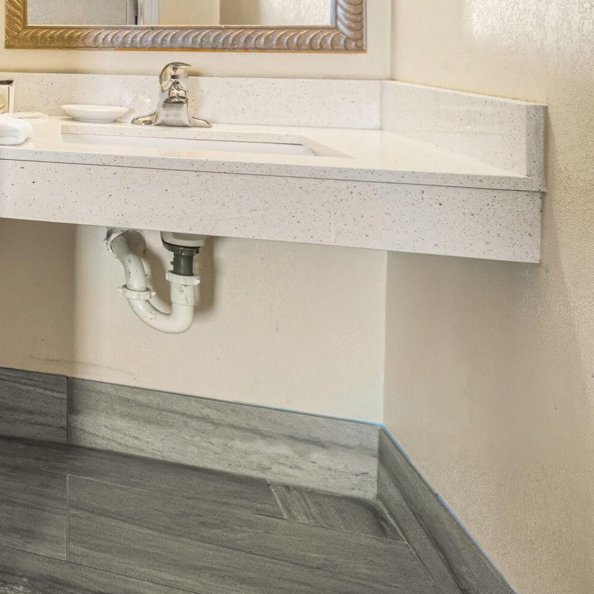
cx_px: -266
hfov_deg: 29.3
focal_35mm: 39
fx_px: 757
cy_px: 42
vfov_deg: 39.3
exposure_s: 1/80
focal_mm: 10
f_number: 4
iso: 800
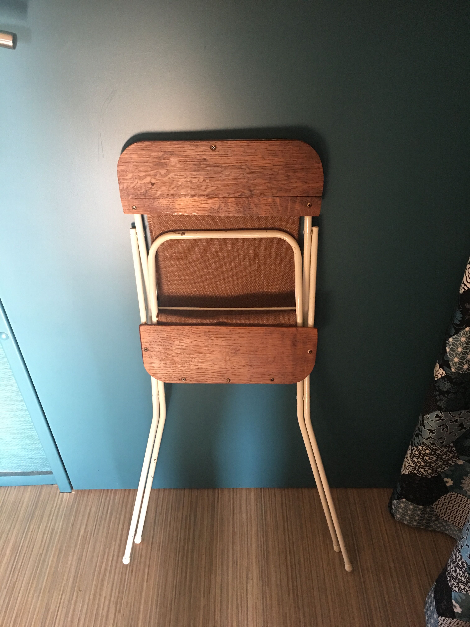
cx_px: 235
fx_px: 525
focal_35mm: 29
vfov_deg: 61.7
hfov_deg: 48.2
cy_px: 314
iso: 100
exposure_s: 1/17
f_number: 2.2
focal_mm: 4.15
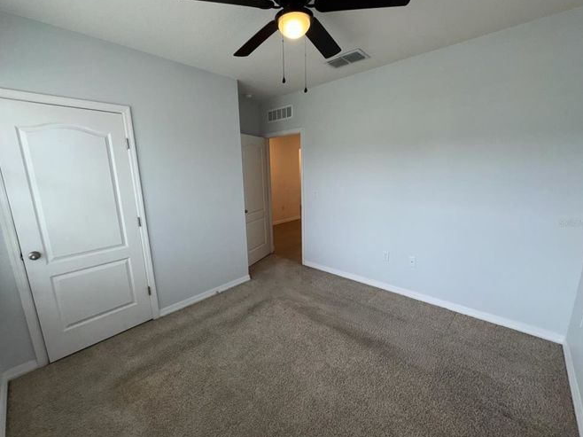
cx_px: 284
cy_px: 222
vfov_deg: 81.7
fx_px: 253
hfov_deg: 98.2
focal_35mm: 15
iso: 50
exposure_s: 1/122
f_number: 2.2
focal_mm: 2.22
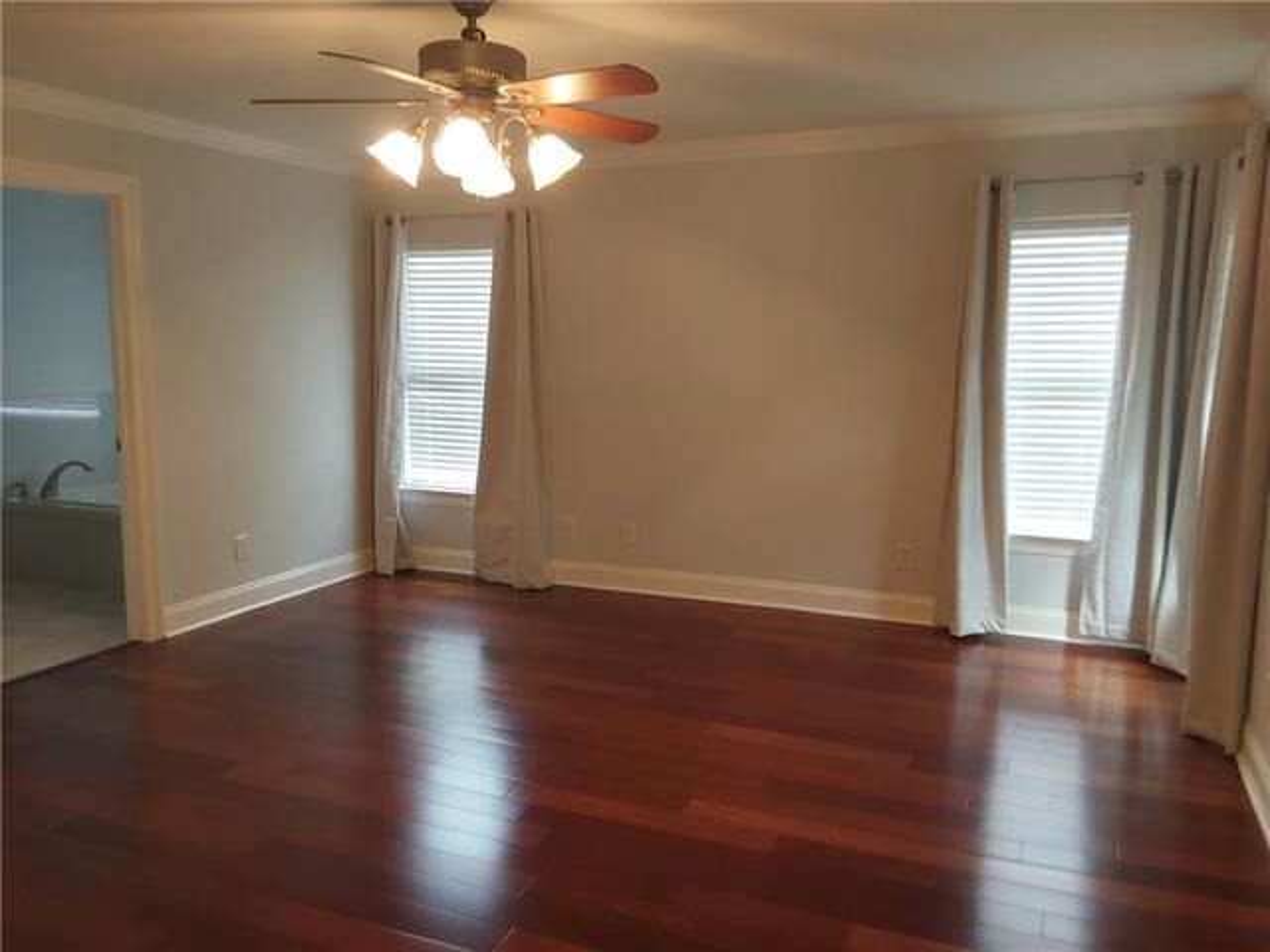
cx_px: 635
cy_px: 476
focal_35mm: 28
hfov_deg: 63.4
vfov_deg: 49.7
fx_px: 1027
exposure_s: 1/40
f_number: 1.9
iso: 160
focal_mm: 2.91
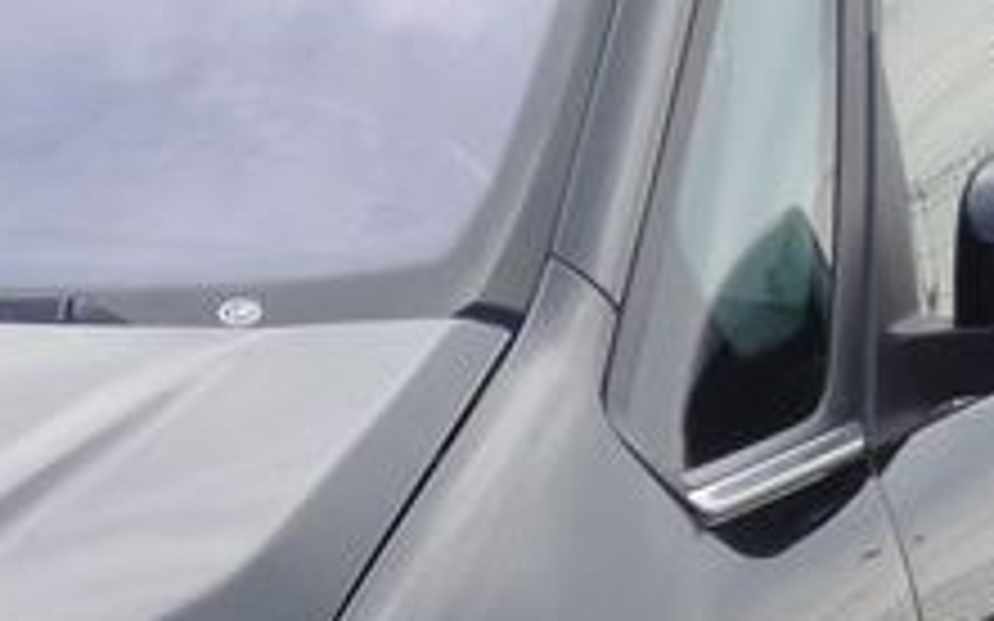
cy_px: 752
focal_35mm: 526
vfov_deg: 2.5
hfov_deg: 4.0
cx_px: -342
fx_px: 14246
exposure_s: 1/160
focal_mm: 19.2
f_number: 5
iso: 80
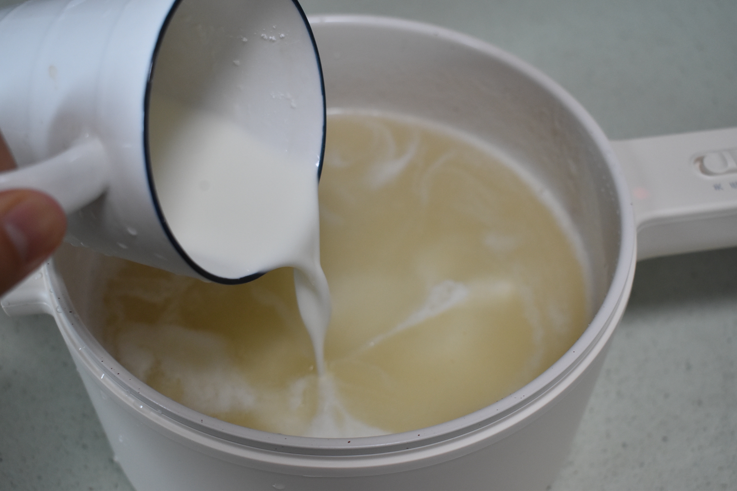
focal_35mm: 51
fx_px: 1044
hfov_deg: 38.9
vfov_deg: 26.5
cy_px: 246
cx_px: 368
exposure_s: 1/50
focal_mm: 34
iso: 1100
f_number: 5
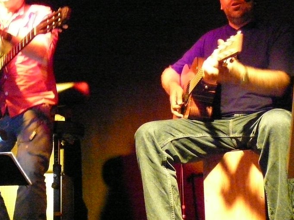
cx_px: 124
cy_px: 96
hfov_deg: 29.4
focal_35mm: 66
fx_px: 560
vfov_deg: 22.2
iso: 800
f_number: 2.8
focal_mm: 5.2
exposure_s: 1/20
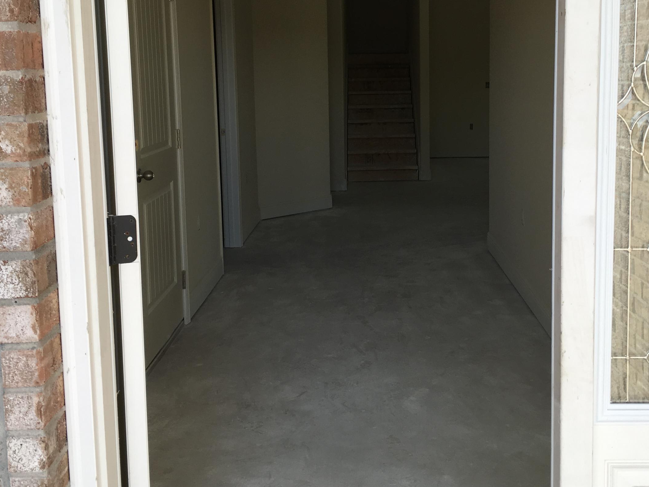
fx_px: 769
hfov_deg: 45.7
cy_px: 168
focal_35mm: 41
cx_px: 348
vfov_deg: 34.8
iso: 25
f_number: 2.2
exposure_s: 1/264
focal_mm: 4.15
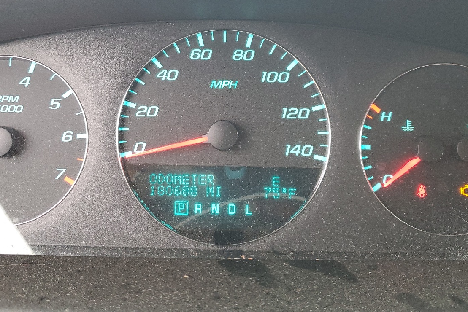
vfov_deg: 33.9
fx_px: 507
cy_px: 106
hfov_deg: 49.5
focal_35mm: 39
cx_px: 225
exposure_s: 1/60.2
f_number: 1.5
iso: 158
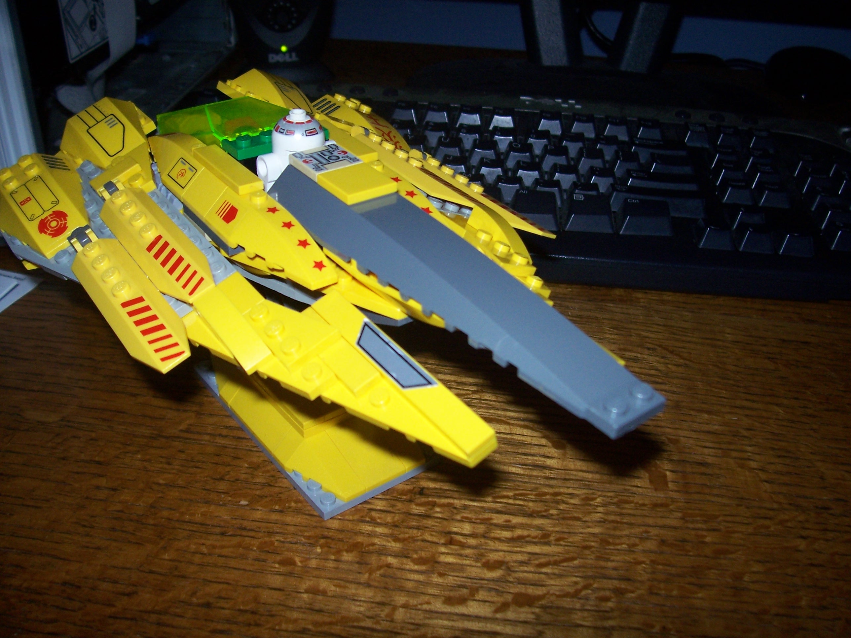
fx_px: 836
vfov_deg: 41.8
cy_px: 319
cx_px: 426
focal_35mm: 34
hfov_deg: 54.0
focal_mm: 5.6
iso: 125
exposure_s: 1/60
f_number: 2.7
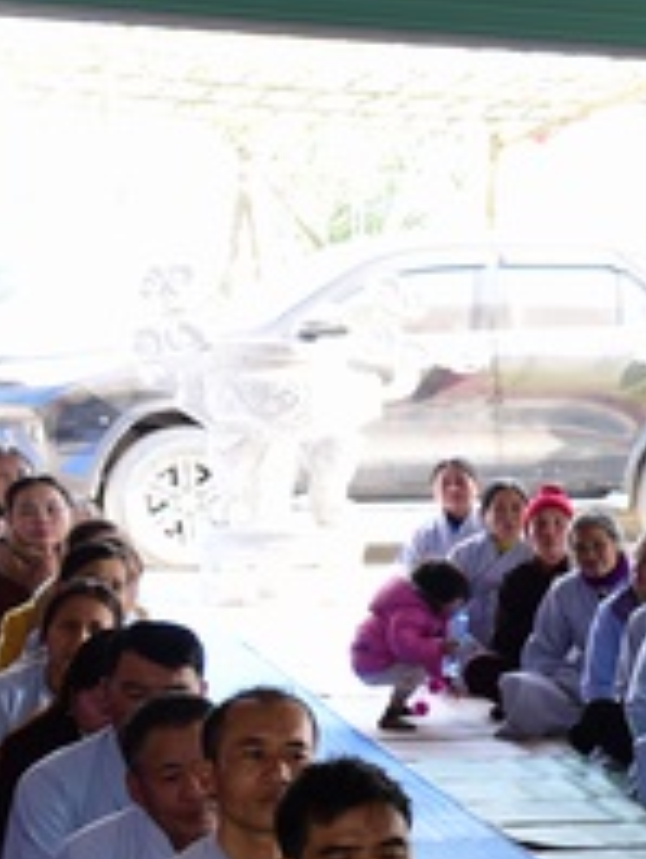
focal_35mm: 145
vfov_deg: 13.6
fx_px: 3600
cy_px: 590
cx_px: 1236
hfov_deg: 9.6
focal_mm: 46
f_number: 5
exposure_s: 1/40
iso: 200
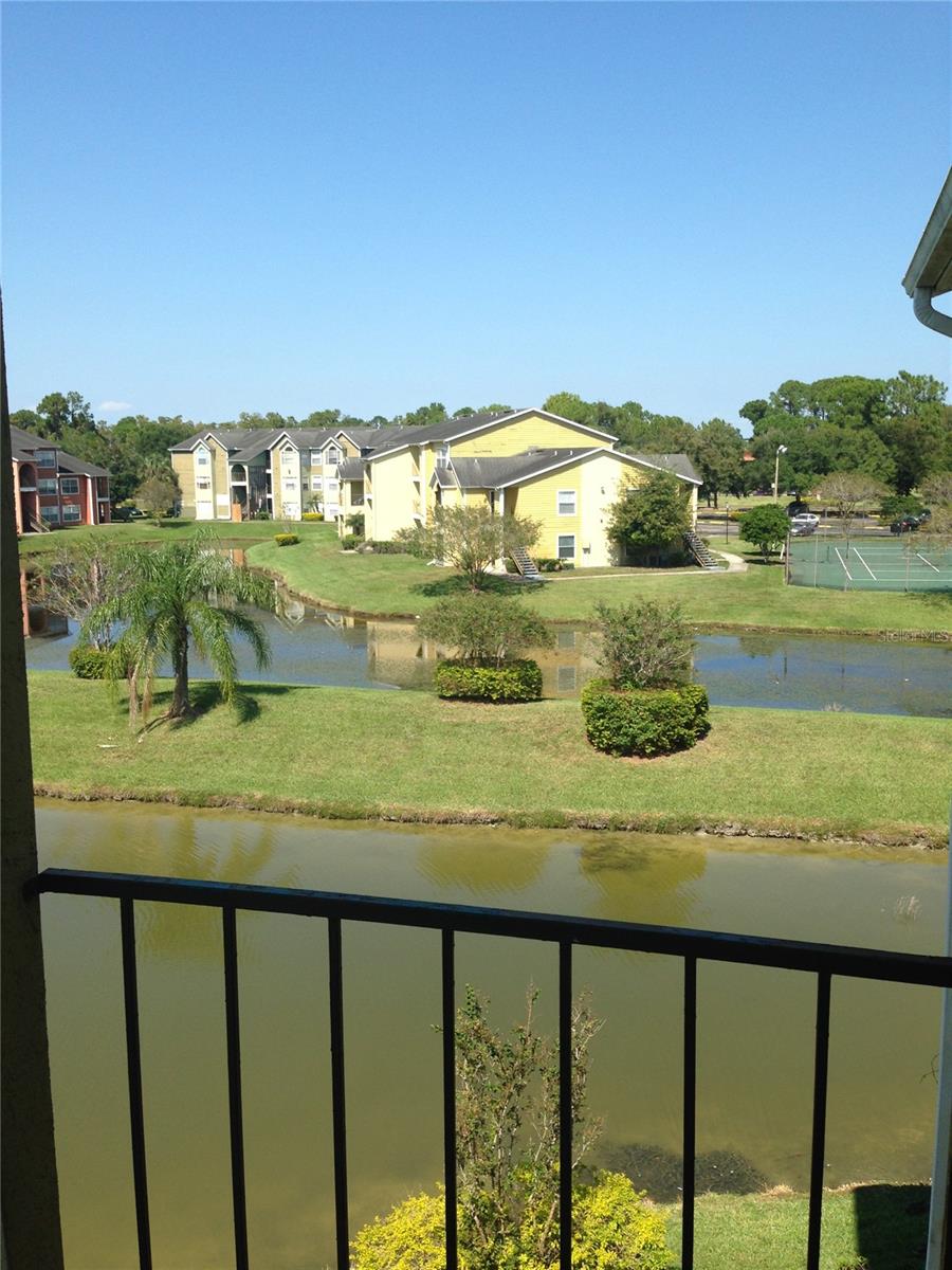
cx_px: 476
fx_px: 1210
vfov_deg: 55.4
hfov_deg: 42.9
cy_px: 635
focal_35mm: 33
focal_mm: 4.12
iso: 50
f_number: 2.4
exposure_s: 1/1323
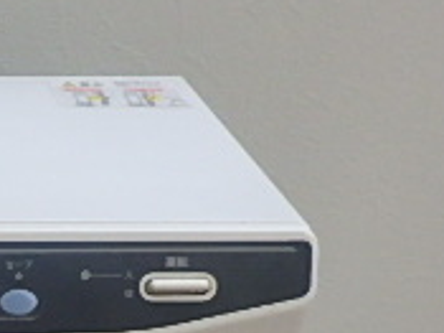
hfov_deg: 20.3
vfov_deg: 15.3
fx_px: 1077
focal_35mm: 84
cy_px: 582
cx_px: -208
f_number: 3.8
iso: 400
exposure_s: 1/30
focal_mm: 4
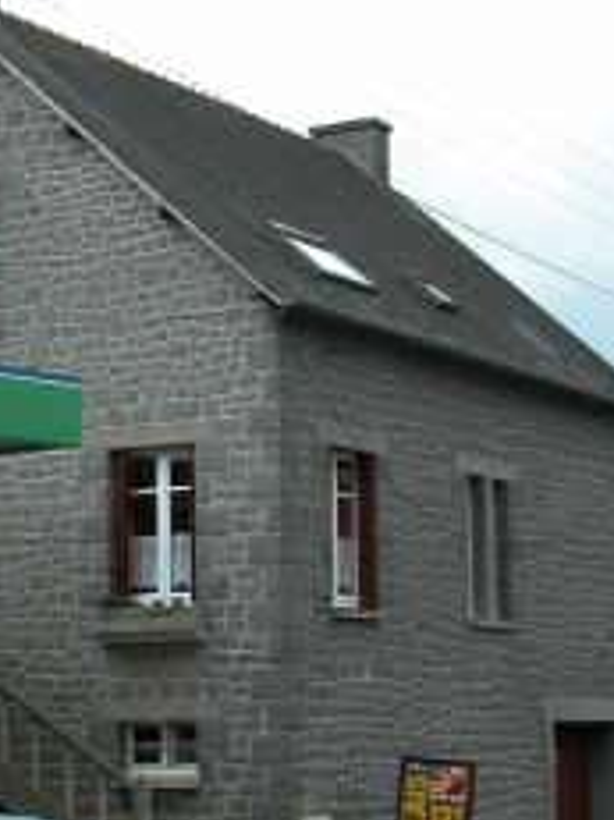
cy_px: 508
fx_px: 2415
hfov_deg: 14.4
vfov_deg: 19.2
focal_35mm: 102
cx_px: 82
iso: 100
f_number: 5.9
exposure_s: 1/217
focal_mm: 11.6
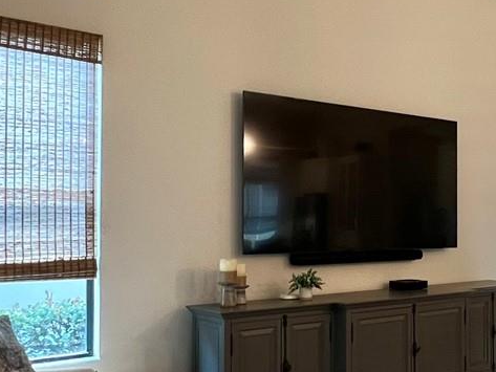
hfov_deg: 38.7
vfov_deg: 32.8
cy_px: 214
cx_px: 480
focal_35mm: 44
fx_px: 631
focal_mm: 1.57
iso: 320
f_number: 1.8
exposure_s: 1/60
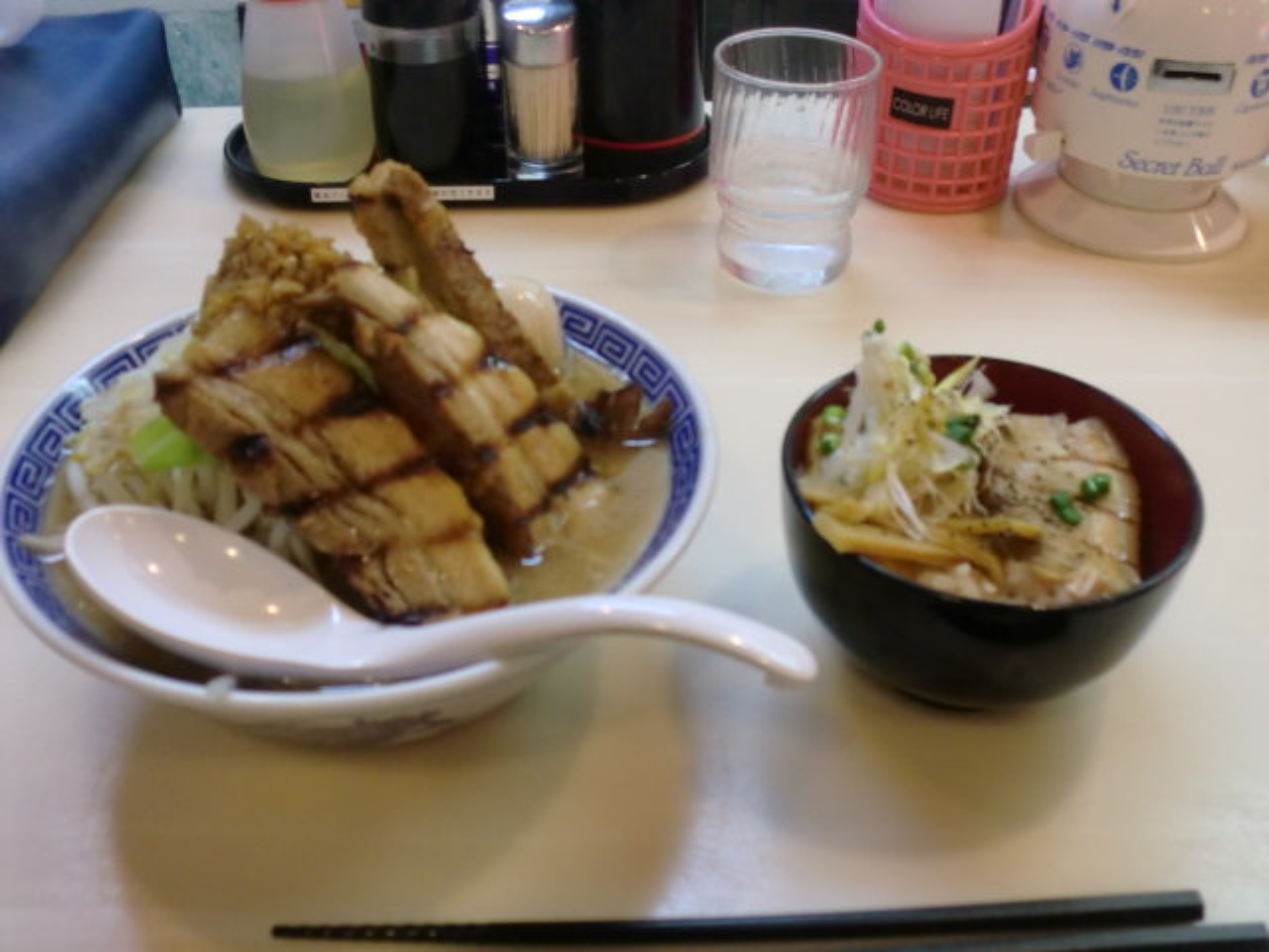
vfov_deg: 40.7
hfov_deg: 52.6
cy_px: 476
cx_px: 634
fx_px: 1283
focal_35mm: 35
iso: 250
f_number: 3.1
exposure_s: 1/60
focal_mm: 6.3
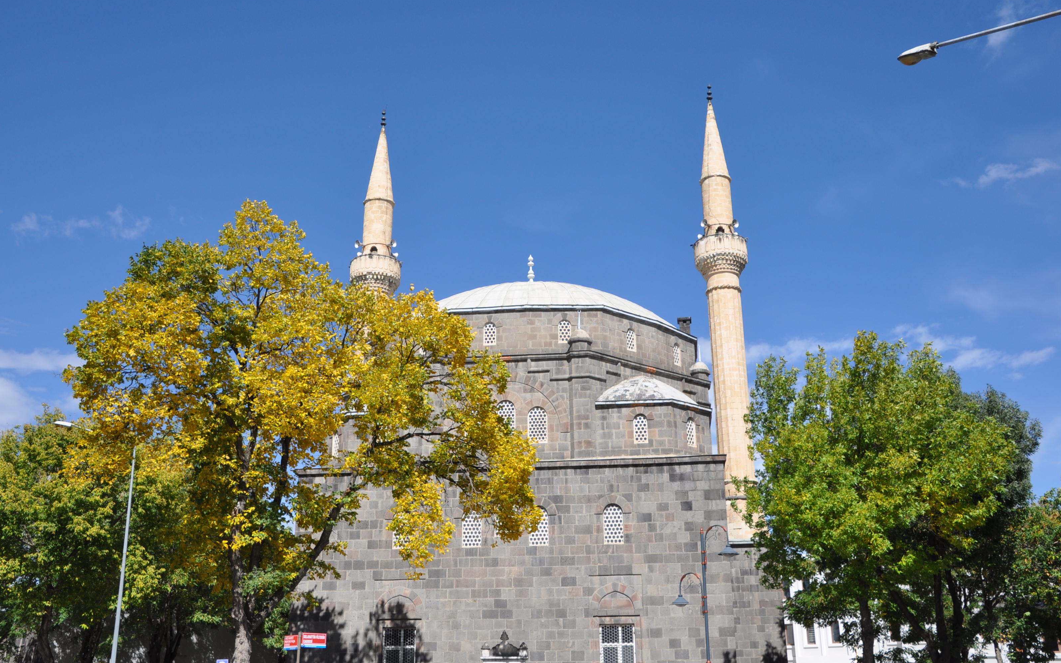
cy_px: 309
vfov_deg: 37.3
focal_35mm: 34
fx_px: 983
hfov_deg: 56.7
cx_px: 525
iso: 200
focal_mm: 22
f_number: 10
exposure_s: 1/400
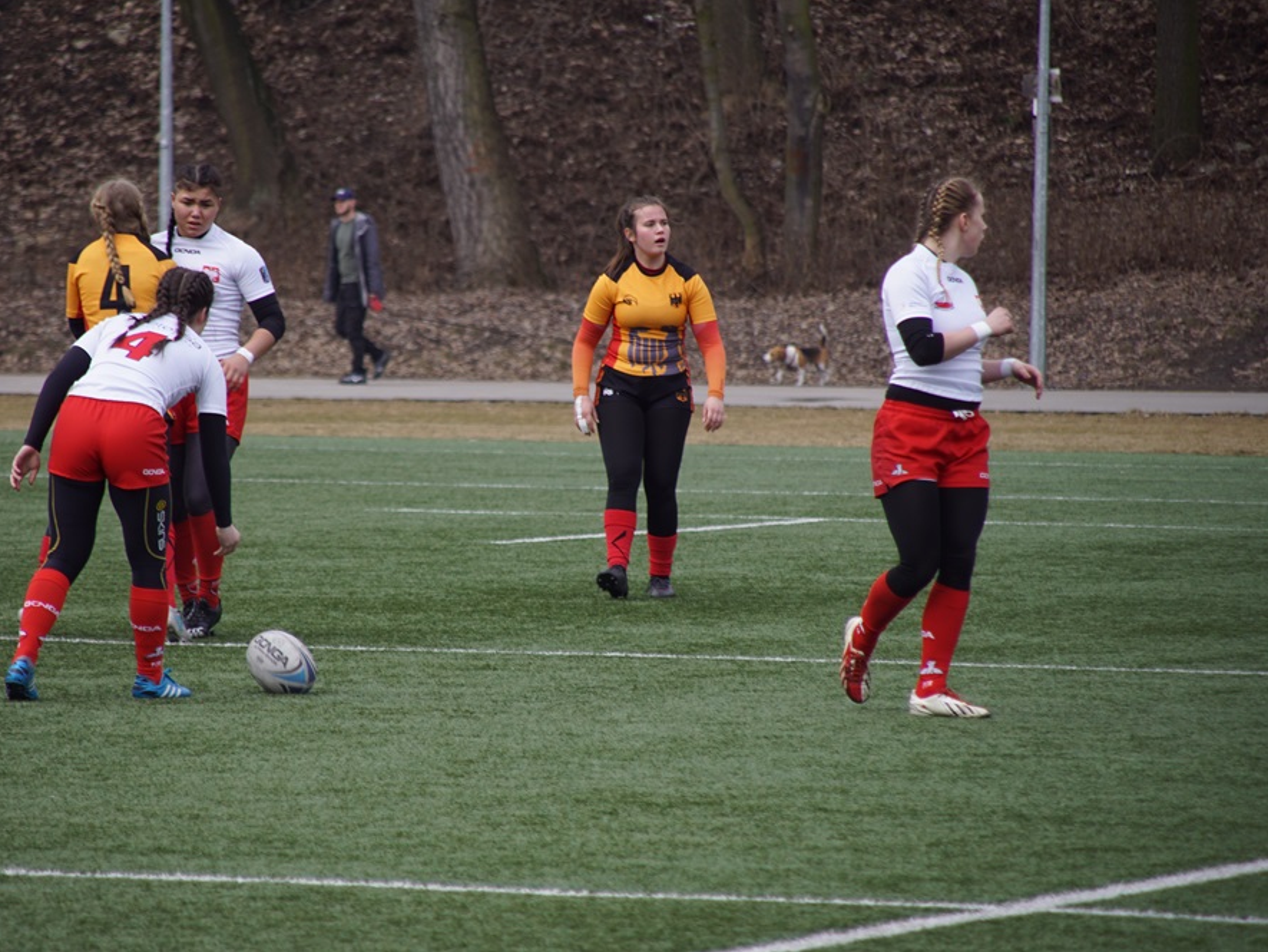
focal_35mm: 326
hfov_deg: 6.1
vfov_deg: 4.6
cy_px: 475
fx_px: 11943
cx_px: 553
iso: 200
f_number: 6.3
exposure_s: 1/320
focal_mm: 200
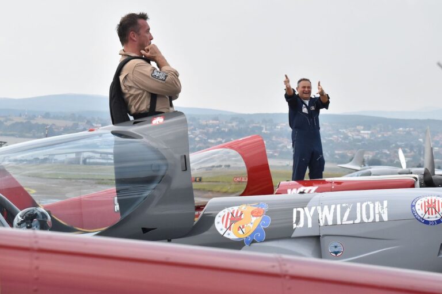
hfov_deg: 16.1
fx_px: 1564
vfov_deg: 10.7
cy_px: 147
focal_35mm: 128
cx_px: 221
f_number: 13
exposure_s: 1/1250
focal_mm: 85
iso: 1600
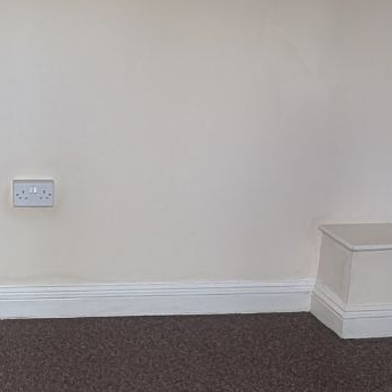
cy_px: 228
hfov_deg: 22.7
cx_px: 25
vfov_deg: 23.3
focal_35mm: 74
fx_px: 948
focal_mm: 2.23
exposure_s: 1/25.9
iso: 39
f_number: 1.95
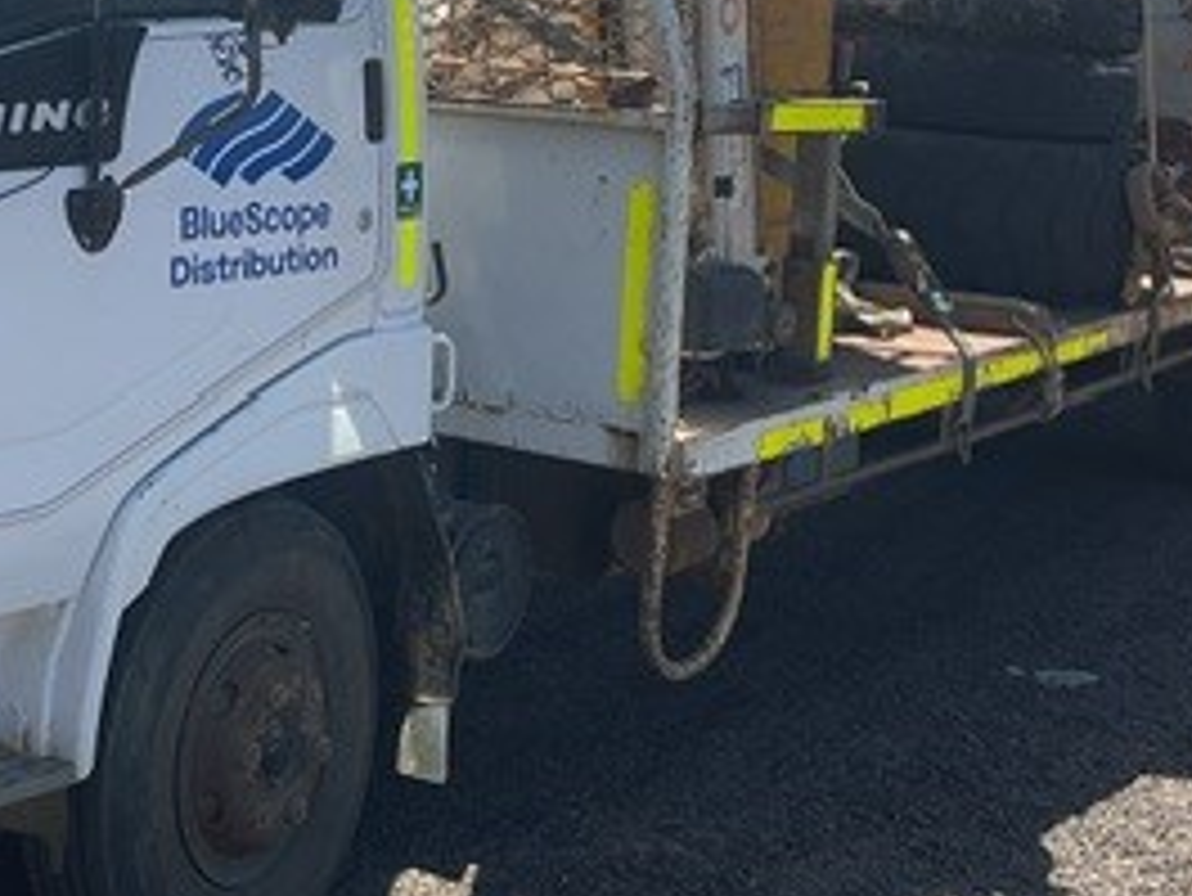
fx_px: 2412
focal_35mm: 70
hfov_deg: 27.4
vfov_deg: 20.8
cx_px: 315
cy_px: 216
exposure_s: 1/1786
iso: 16
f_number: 1.8
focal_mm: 3
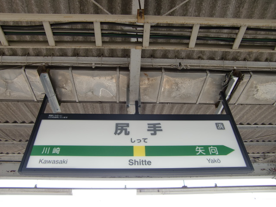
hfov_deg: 63.4
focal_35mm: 28
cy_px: 104
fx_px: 223
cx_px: 138
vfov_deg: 49.7
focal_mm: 4.9
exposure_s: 1/200
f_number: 2.6
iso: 64
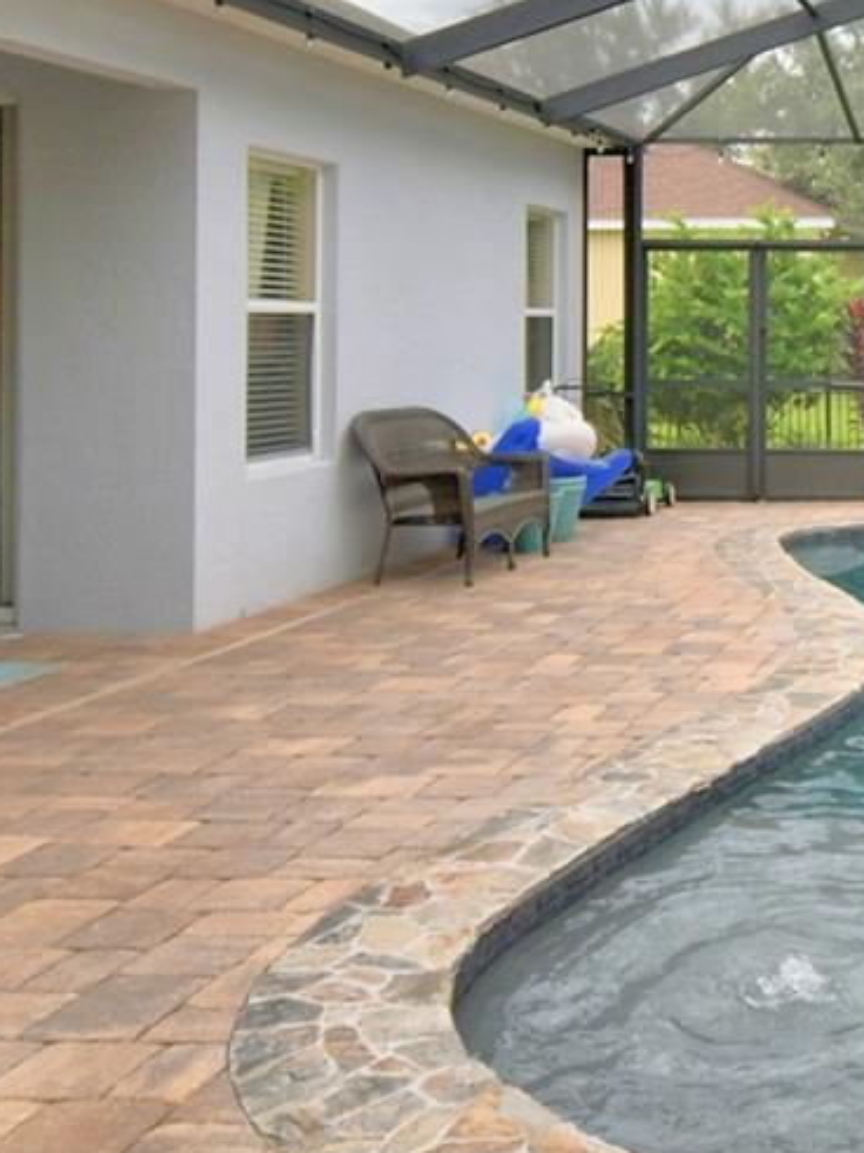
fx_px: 1565
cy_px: 329
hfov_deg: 26.8
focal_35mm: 47
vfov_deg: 39.6
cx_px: 1075
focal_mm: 10
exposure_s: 1/500
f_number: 4.5
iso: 110
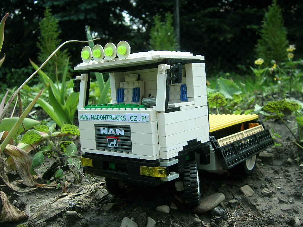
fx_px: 315
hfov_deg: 51.4
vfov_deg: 39.7
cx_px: 152
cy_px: 114
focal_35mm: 36
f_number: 2.8
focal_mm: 5.5
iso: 50
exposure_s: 1/245
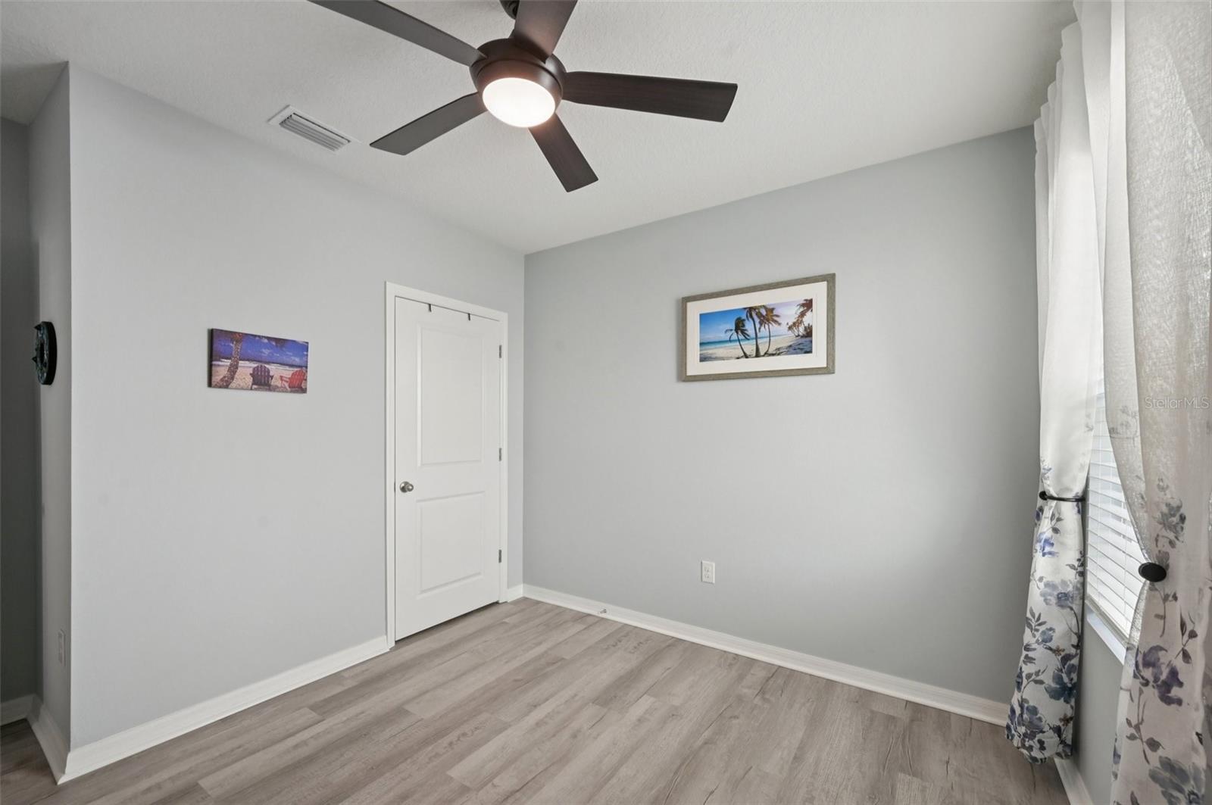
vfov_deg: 81.1
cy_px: 402
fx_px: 471
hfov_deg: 104.3
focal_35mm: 14
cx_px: 606
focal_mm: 14
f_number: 8
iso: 400
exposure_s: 1/40
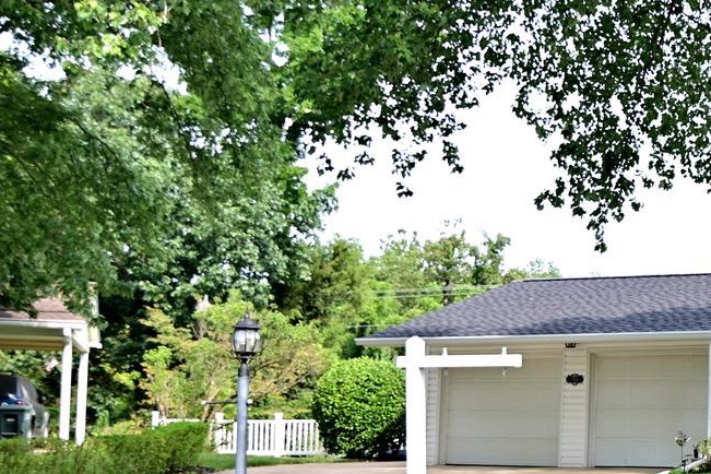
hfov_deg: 26.6
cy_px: 320
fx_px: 1303
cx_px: 885
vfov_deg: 20.5
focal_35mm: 66
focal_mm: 21
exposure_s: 1/640
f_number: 2.8
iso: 100
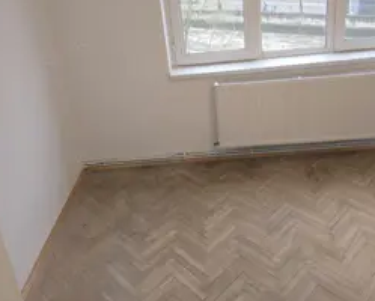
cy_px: 90
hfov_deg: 50.1
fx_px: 400
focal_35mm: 36
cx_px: 205
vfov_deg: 40.5
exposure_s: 1/50
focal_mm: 6.3
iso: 32
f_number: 1.7
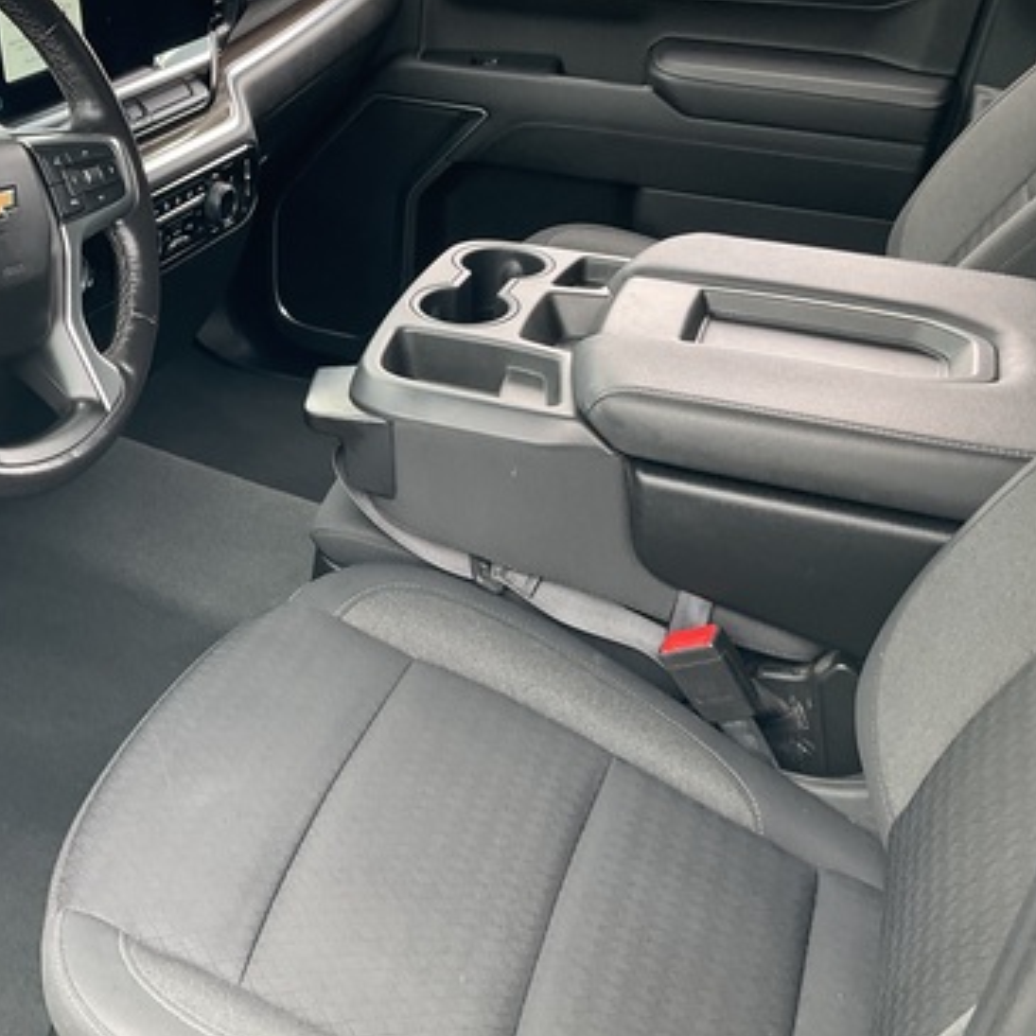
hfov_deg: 36.6
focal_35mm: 45
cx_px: 250
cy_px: 403
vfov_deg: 37.4
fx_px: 1524
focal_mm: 3
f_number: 1.8
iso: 64
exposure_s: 1/122
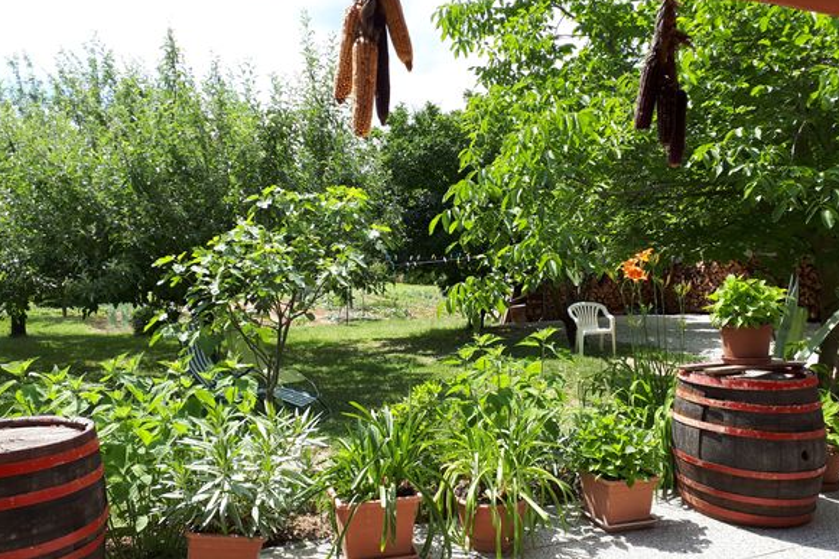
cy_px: 261
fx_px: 676
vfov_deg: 44.9
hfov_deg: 63.7
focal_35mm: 29
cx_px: 426
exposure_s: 1/496
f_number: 1.9
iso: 40
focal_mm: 3.6
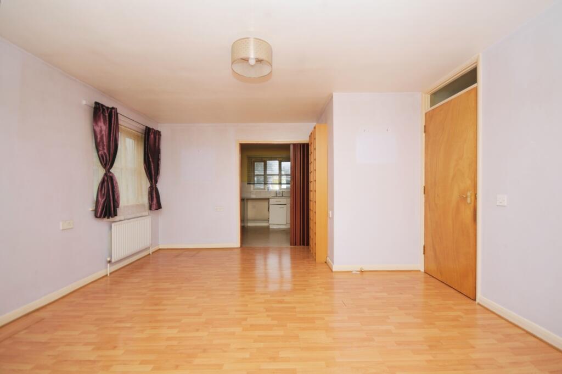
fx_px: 234
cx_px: 281
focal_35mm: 15
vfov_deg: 77.2
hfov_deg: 100.4
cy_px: 187
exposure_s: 1/60
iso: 200
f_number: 5
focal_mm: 10
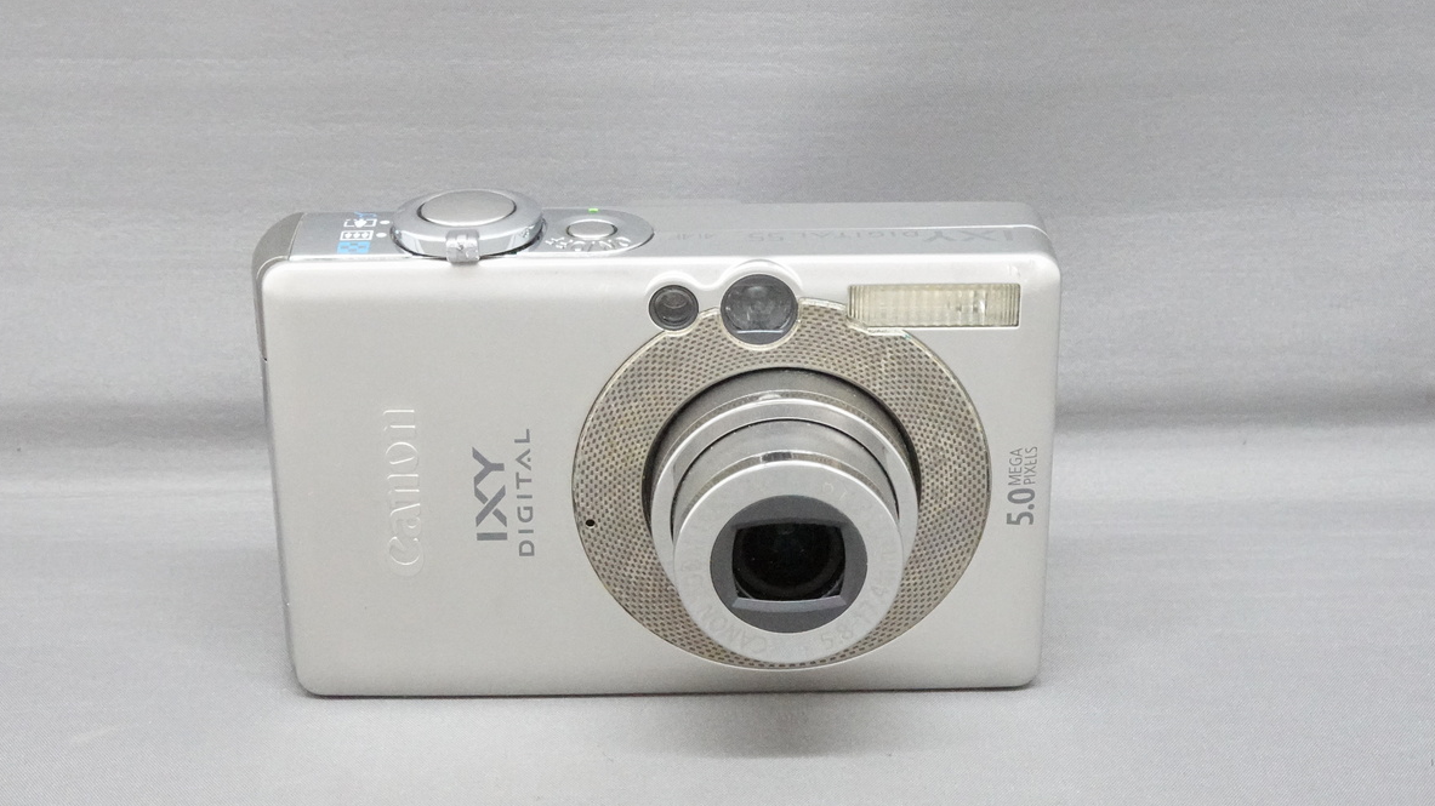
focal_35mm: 68
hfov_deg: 31.0
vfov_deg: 17.7
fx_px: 2587
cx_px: 711
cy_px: 415
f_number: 11
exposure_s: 1/40
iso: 6400
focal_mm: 23.39
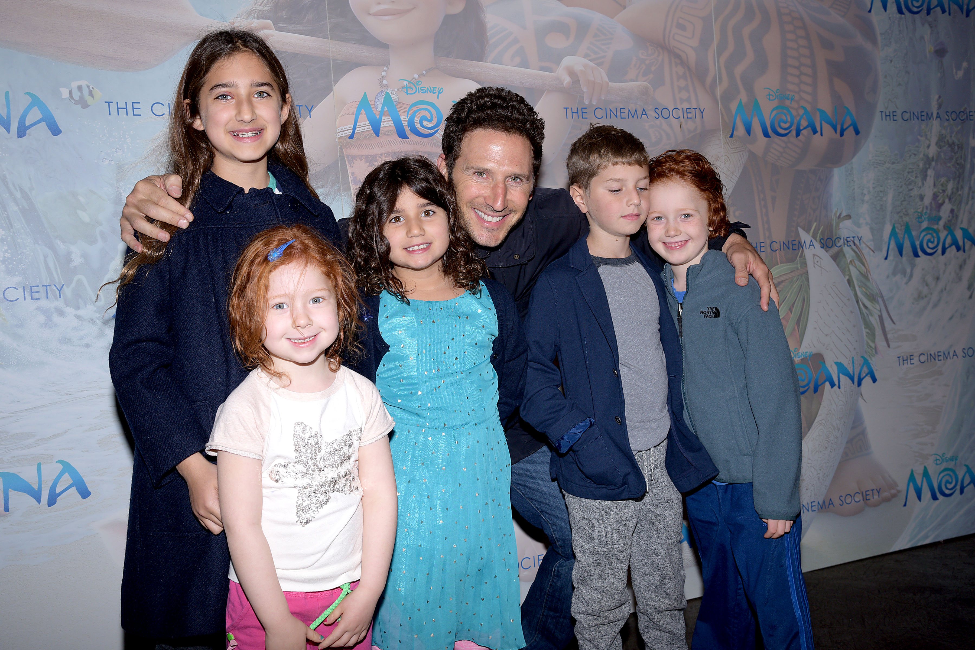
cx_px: 488
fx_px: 1029
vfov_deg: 35.1
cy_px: 325
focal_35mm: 38
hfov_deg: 50.7
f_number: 8
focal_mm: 38
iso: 250
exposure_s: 1/160
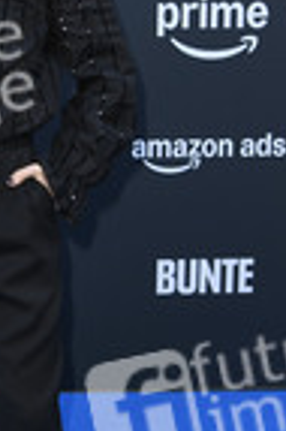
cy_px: 244
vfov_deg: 21.5
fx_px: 1135
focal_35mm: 95
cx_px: -33
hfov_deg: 14.0
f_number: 4
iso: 400
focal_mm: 34
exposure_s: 1/400
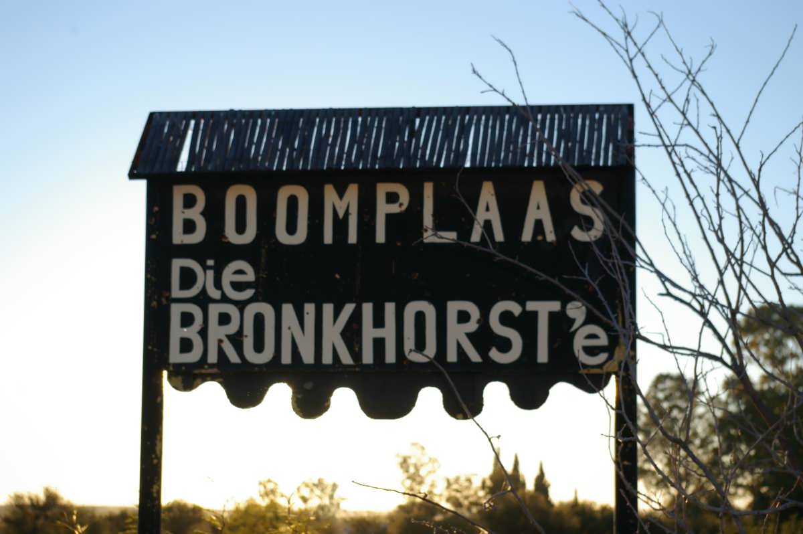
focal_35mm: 82
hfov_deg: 24.6
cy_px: 267
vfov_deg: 16.5
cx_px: 402
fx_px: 1839
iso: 200
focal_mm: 55
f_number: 9.5
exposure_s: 1/180
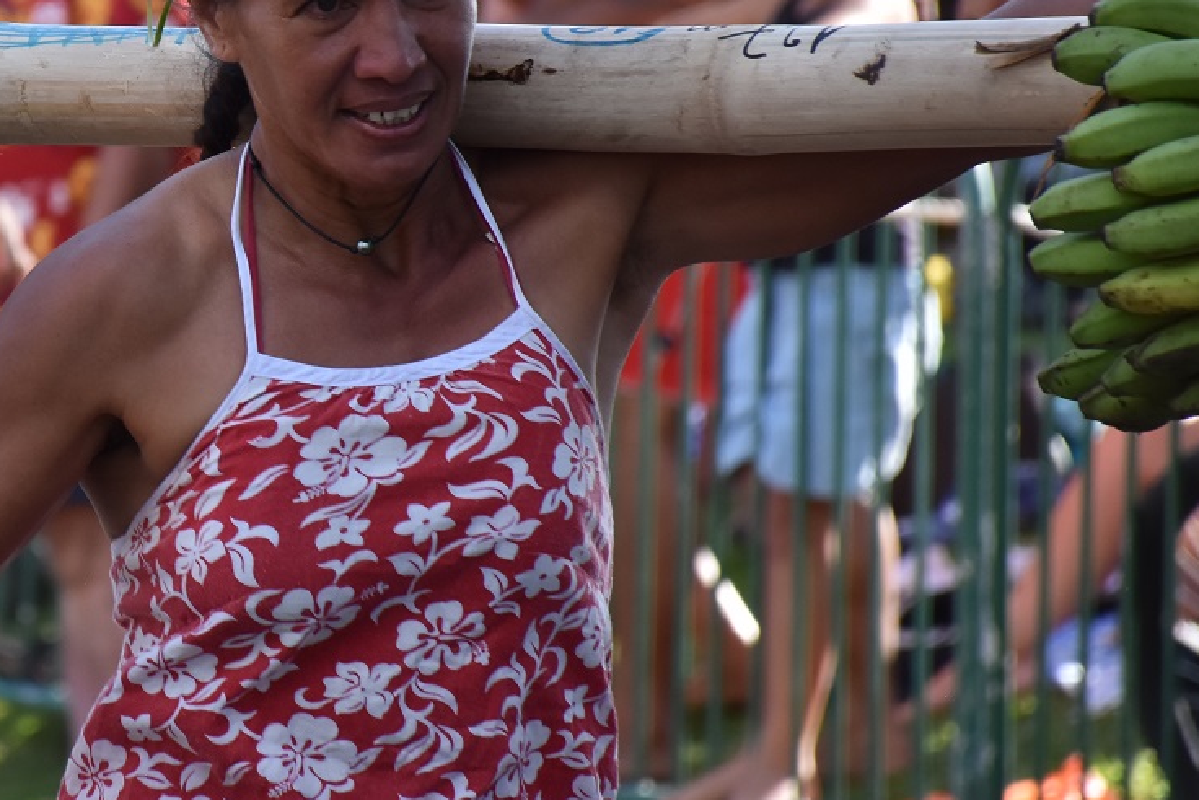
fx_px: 14257
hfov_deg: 4.8
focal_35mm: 428
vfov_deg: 3.2
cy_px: 266
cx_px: 93
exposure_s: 1/640
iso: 500
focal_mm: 140
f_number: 5.6
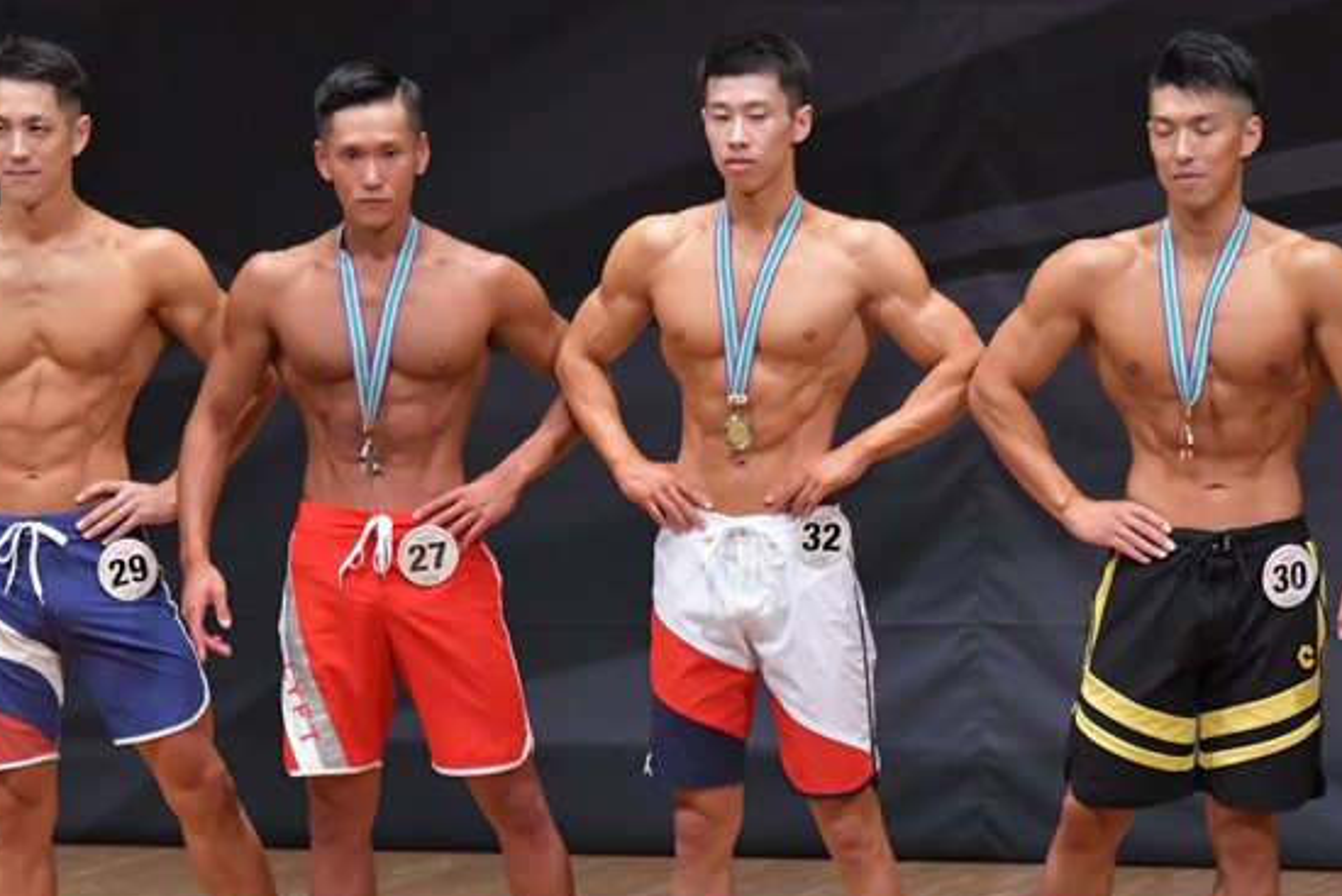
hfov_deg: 5.4
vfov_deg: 3.6
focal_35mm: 380
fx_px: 14168
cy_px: 586
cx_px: 675
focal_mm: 180
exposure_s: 1/400
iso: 6400
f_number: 5.6
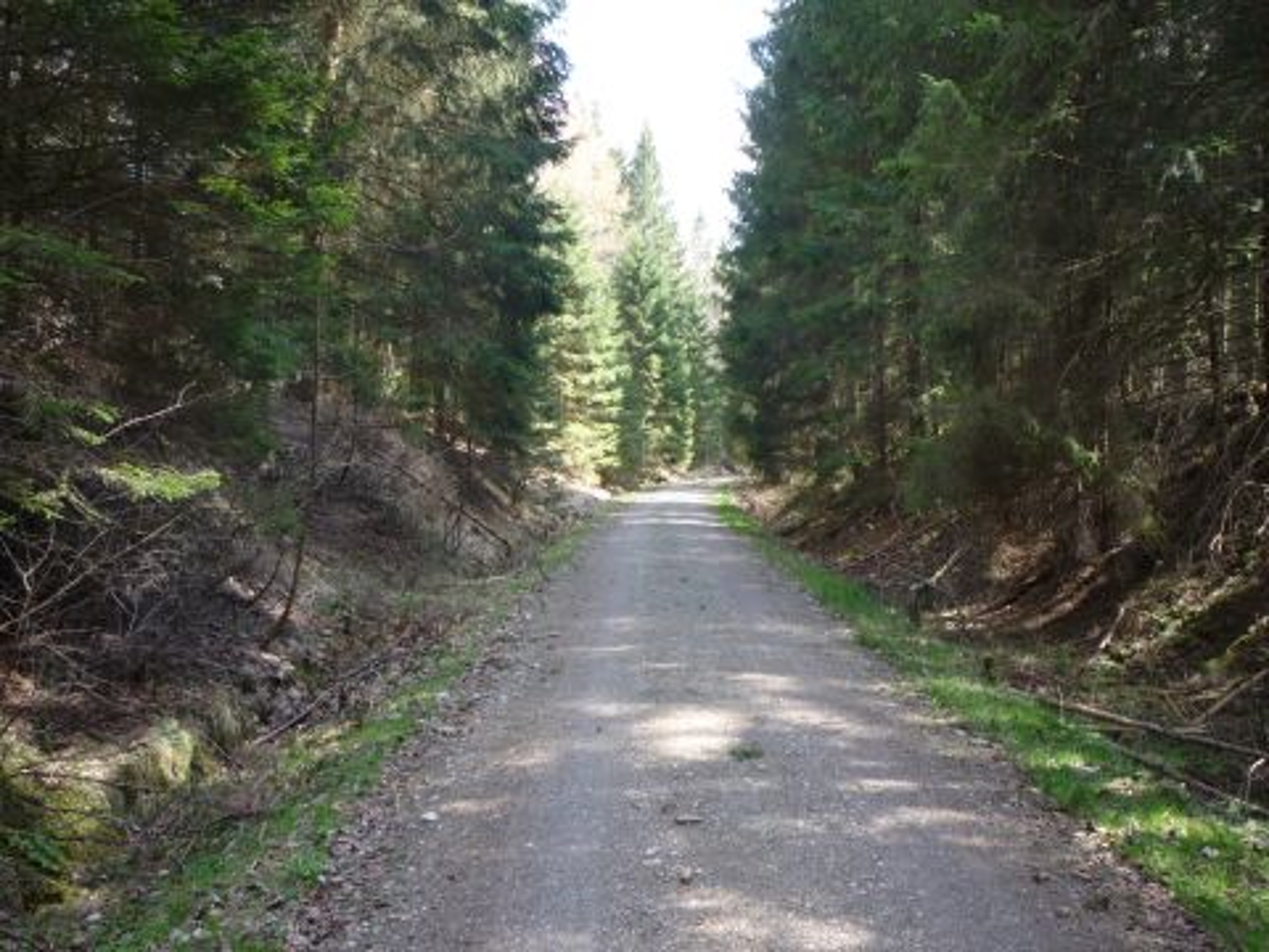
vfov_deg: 44.2
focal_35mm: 32
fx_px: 1173
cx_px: 634
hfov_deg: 56.8
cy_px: 476
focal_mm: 5.2
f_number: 3.3
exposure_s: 1/80
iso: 100
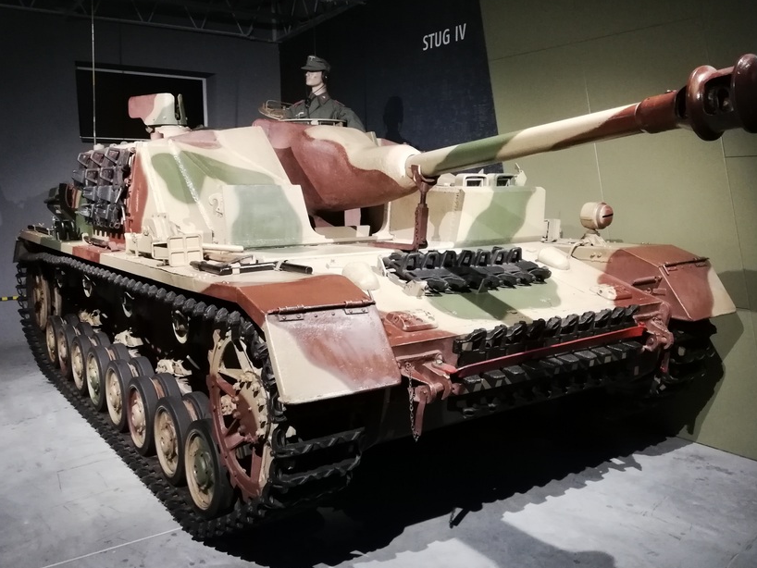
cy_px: 278
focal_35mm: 33
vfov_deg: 43.0
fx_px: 722
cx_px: 357
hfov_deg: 55.3
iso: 640
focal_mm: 3.81
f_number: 2.2
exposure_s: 1/16.7
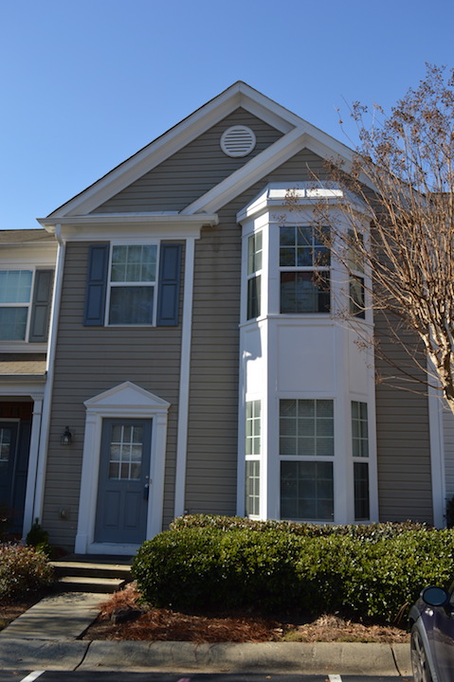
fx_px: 625
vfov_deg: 57.3
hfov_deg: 39.9
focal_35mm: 33
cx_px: 227
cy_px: 341
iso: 100
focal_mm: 22
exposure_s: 1/200
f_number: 7.1
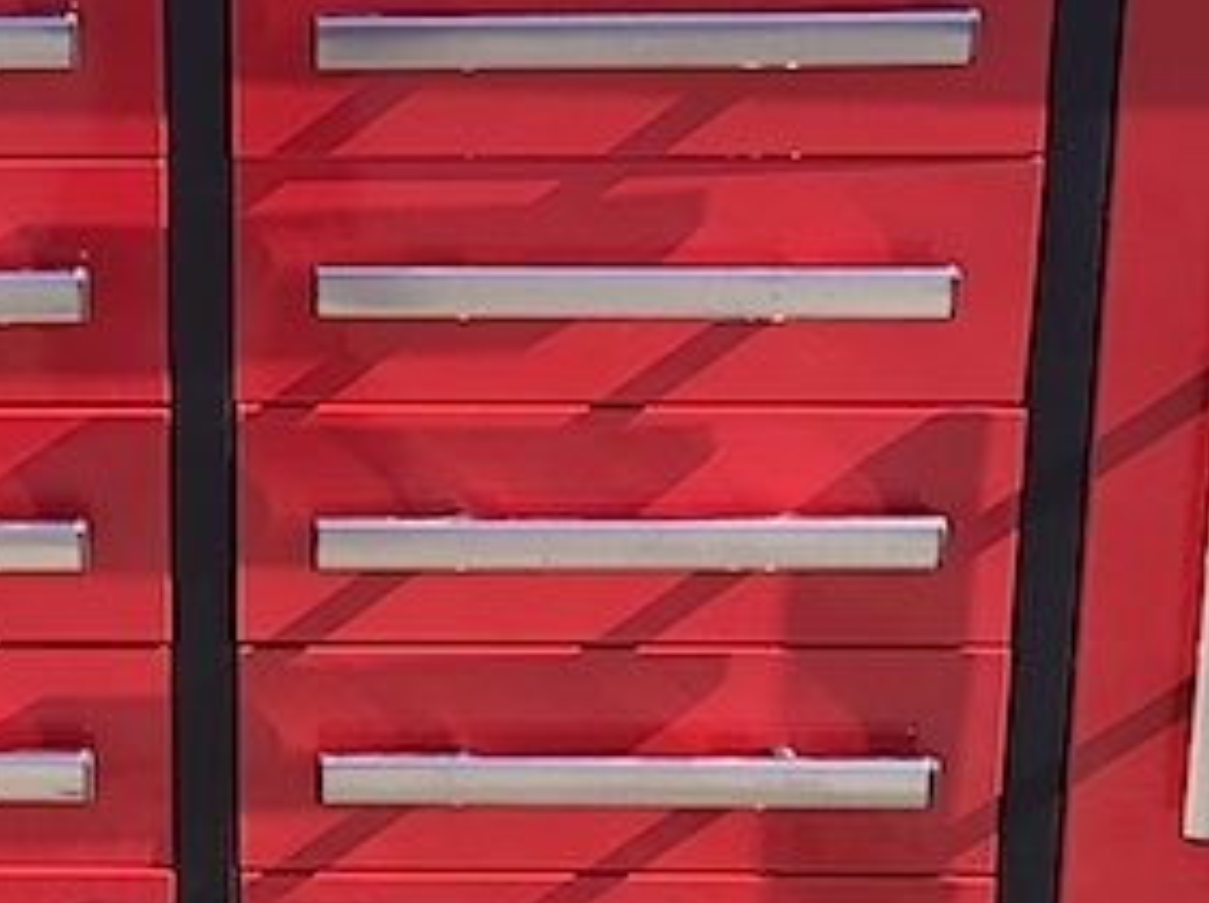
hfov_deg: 20.8
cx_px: 189
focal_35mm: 93
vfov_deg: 15.8
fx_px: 3244
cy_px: 544
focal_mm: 4.15
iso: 25
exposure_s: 1/455
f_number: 2.2
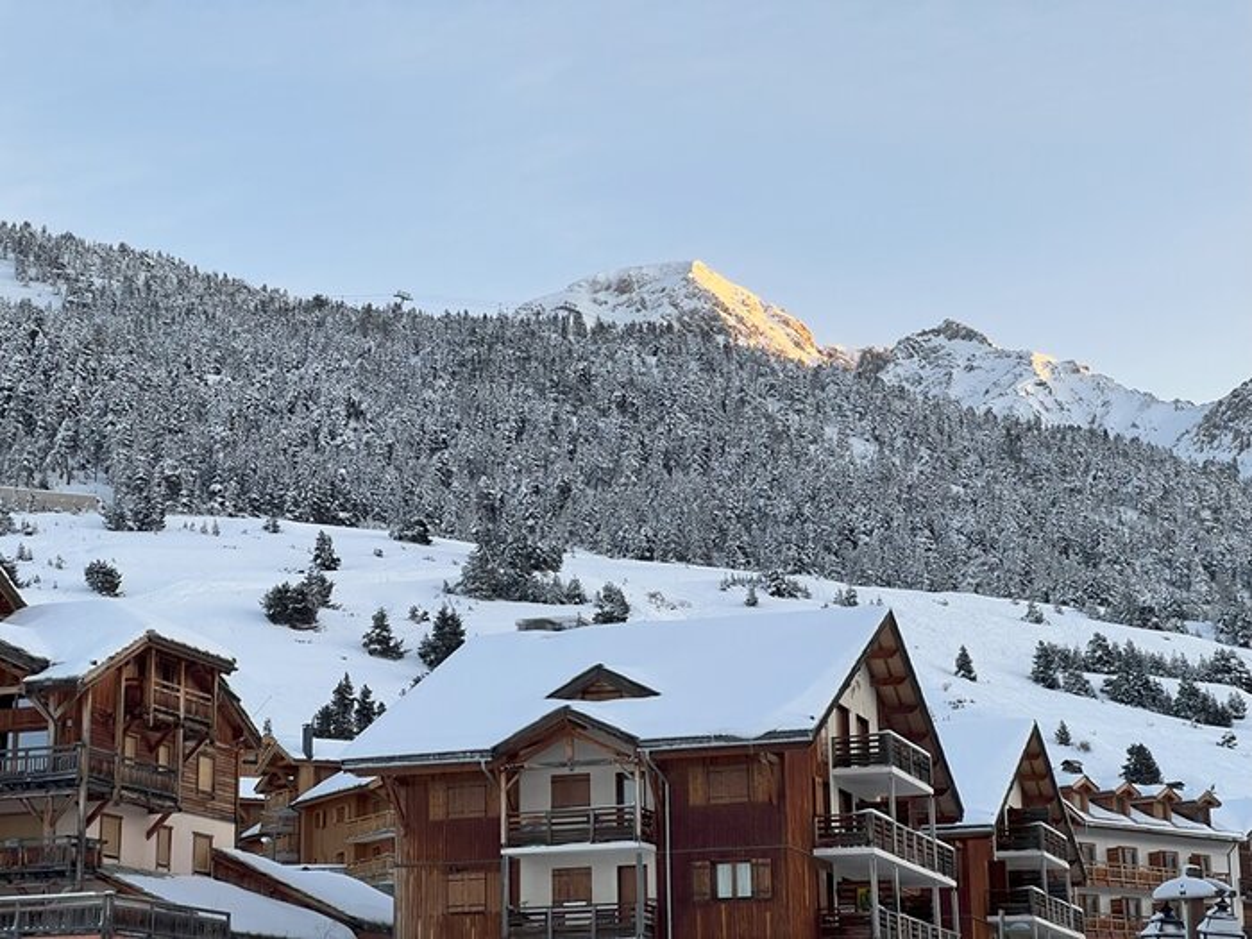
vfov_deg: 19.1
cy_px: 470
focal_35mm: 77
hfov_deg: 25.3
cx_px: 626
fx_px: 2785
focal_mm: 9
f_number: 2.8
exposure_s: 1/99
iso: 32
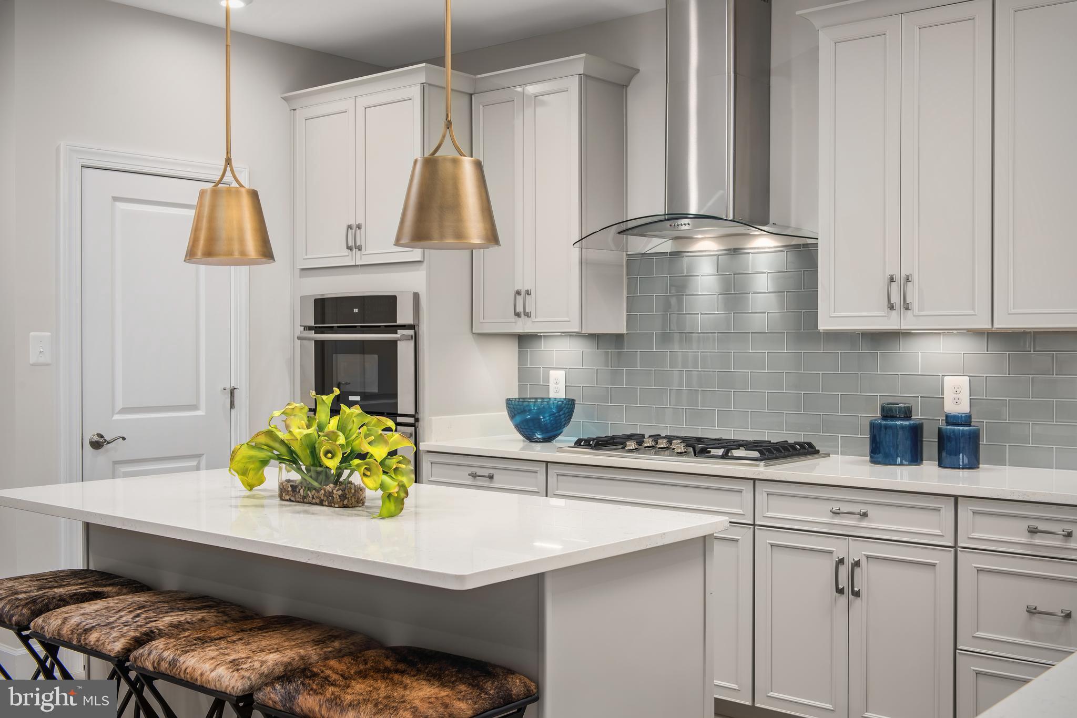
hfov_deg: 50.7
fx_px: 1137
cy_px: 359
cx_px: 538
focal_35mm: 38
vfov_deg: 35.1
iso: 200
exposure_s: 1/250
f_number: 8
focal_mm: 38
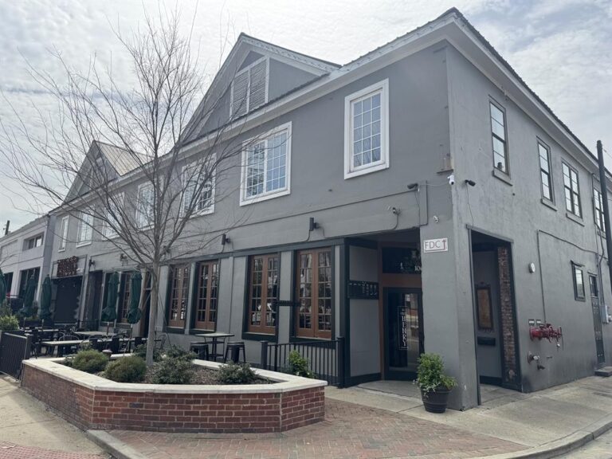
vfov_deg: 56.8
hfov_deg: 71.6
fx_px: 424
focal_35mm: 24
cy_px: 230
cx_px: 306
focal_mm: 6.76
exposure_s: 1/3413
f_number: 1.78
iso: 80
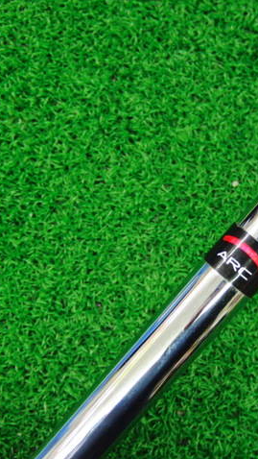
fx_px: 657
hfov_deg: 21.7
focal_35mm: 54
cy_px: 230
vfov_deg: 38.5
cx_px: 231
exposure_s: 1/30
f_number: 3.6
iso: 400
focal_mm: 6.42
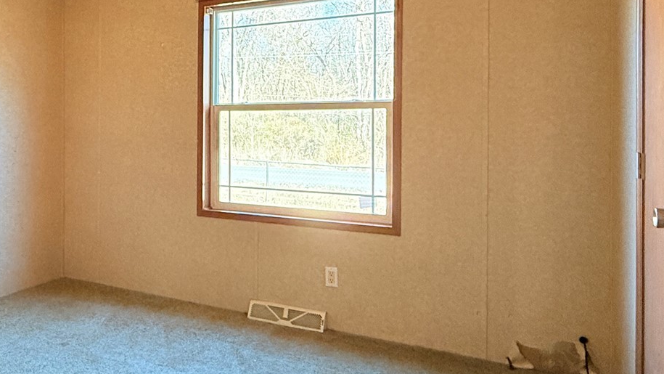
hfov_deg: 57.8
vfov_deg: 36.3
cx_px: 164
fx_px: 563
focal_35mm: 32
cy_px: 124
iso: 500
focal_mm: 2.22
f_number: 2.2
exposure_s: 1/120
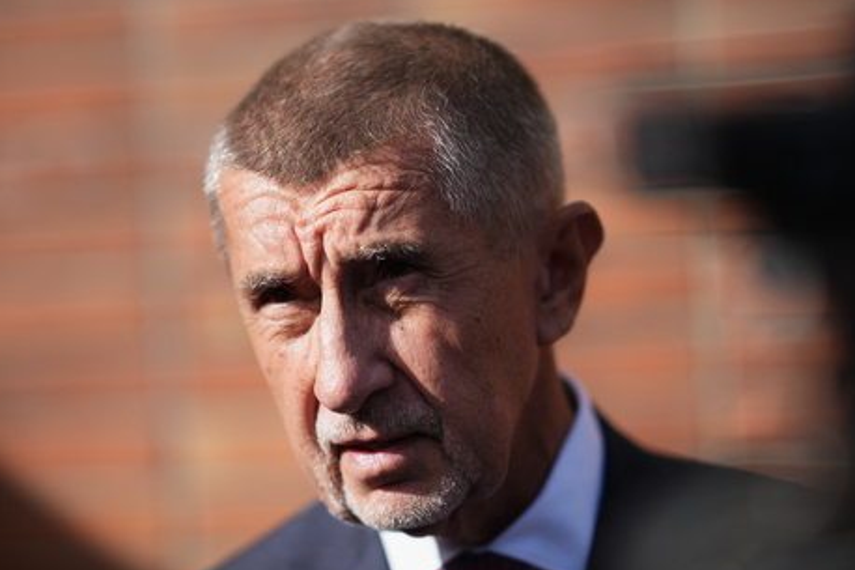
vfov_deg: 14.4
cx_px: 388
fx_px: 2255
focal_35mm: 95
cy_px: 279
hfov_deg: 21.5
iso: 250
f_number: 1.4
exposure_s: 1/10000
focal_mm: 85
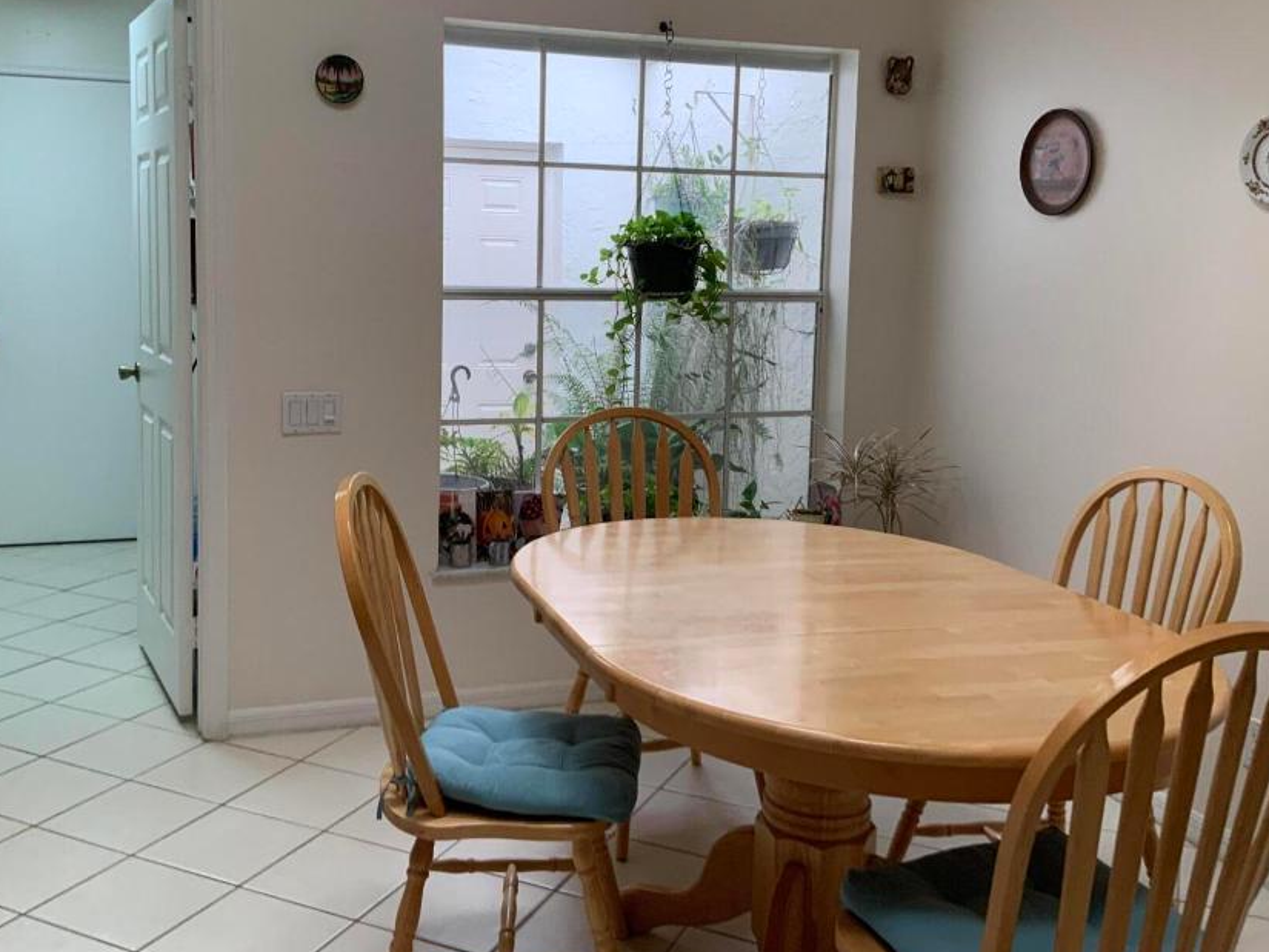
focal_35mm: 36
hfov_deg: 51.3
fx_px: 1320
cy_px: 374
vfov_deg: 39.5
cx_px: 580
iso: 64
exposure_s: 1/120
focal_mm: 3
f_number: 1.8
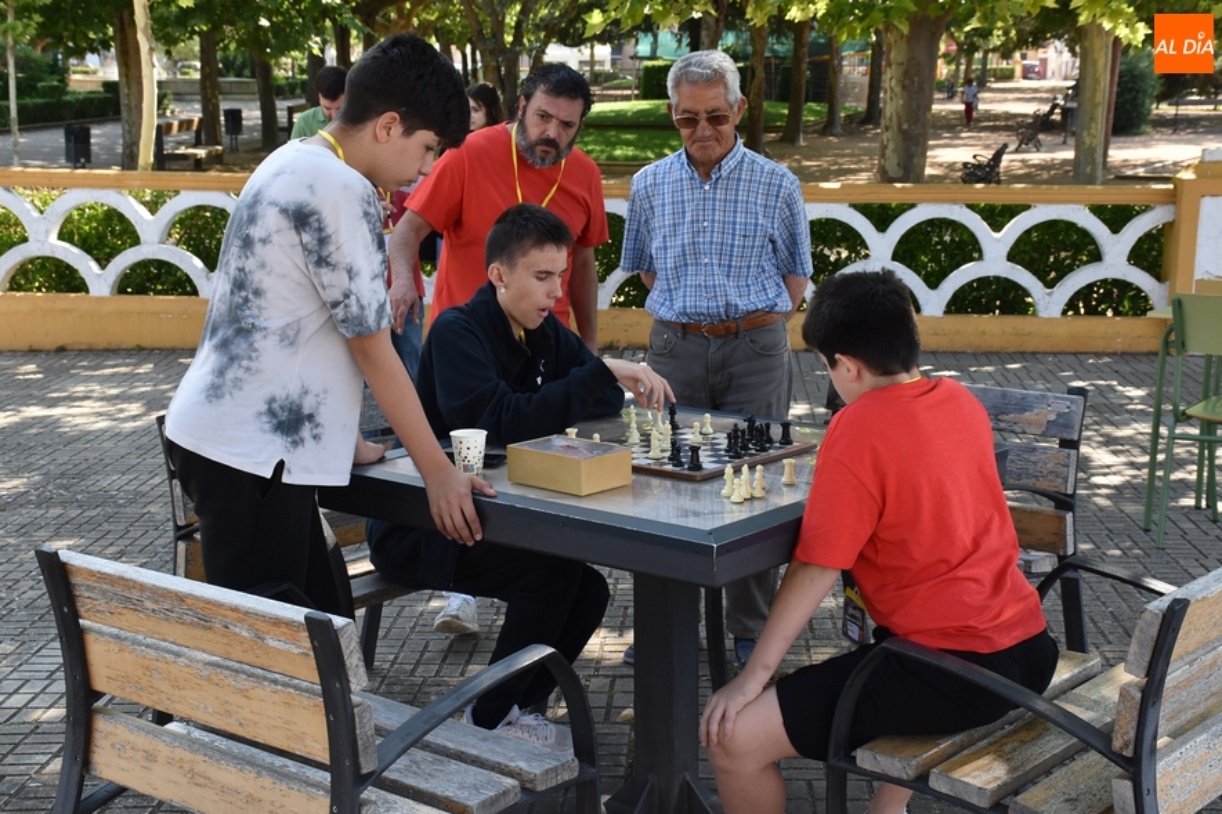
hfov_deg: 37.2
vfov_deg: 25.3
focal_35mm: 54
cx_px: 621
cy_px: 402
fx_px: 1816
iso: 400
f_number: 7.1
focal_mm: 35
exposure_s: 1/200
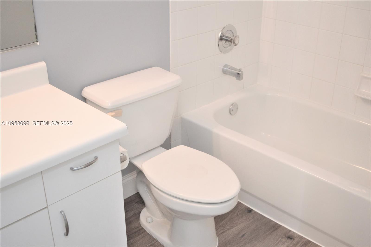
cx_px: 186
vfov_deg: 31.8
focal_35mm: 42
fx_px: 432
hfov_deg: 46.4
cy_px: 124
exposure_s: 1/60
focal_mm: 28
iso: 720
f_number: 4.2
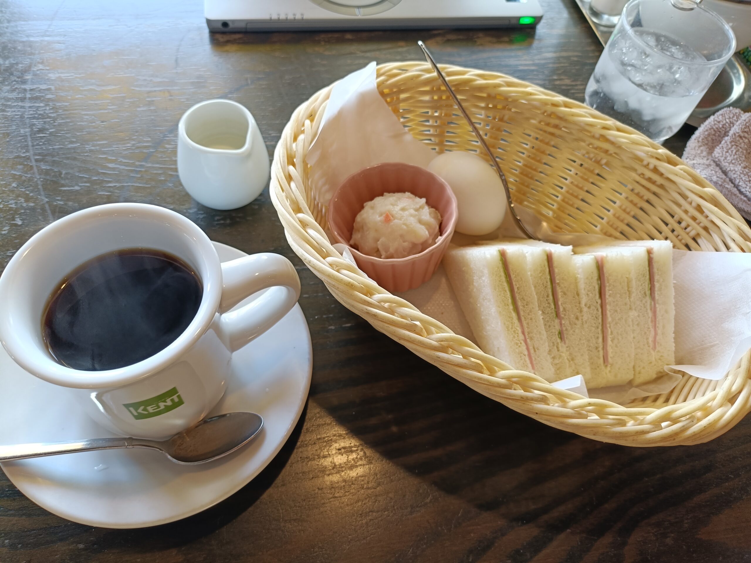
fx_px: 542
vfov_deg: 54.9
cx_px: 376
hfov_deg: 69.4
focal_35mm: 25
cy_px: 282
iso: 320
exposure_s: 1/60
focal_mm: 4.7
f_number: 1.7
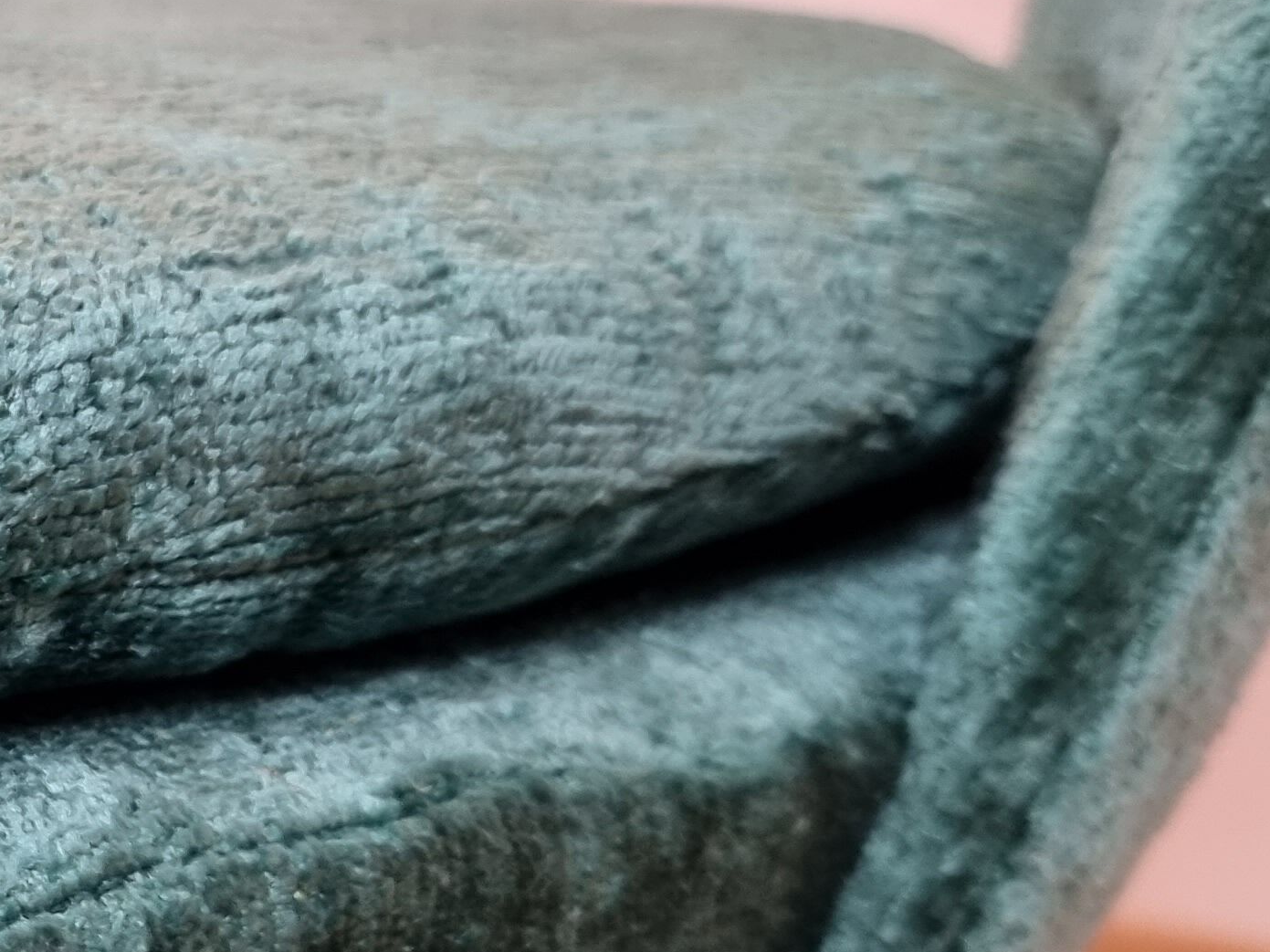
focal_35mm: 69
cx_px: -351
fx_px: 2531
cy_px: 641
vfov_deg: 21.2
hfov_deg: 24.7
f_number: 1.8
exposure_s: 1/50
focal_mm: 6.7
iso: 200
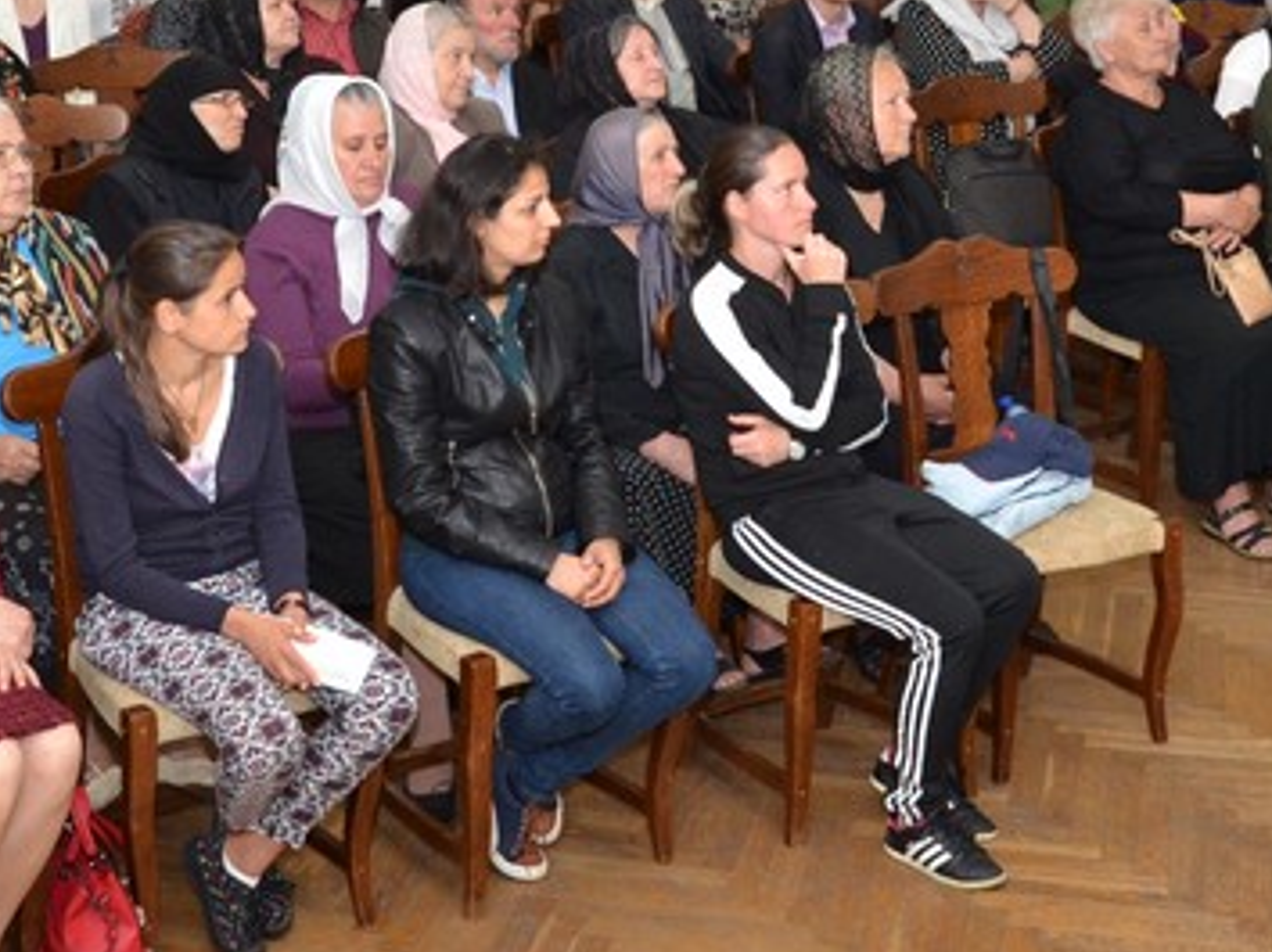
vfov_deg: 19.4
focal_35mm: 75
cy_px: 165
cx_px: 765
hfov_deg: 26.0
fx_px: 2754
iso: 800
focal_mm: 18
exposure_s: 1/60
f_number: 4
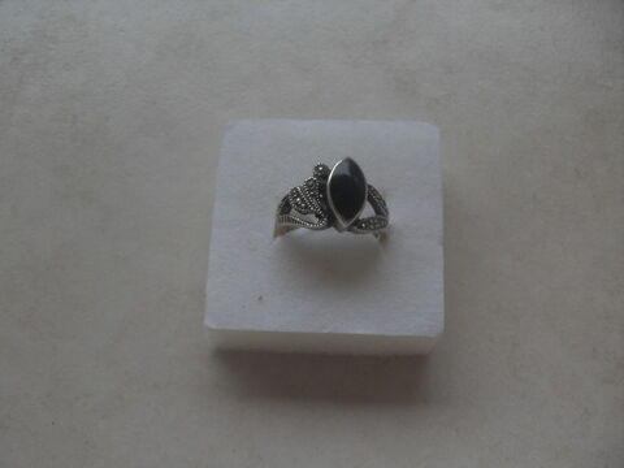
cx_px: 312
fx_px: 667
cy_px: 234
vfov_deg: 38.7
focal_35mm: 37
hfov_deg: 50.1
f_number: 2.8
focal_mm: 6.3
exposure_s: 1/250
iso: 80
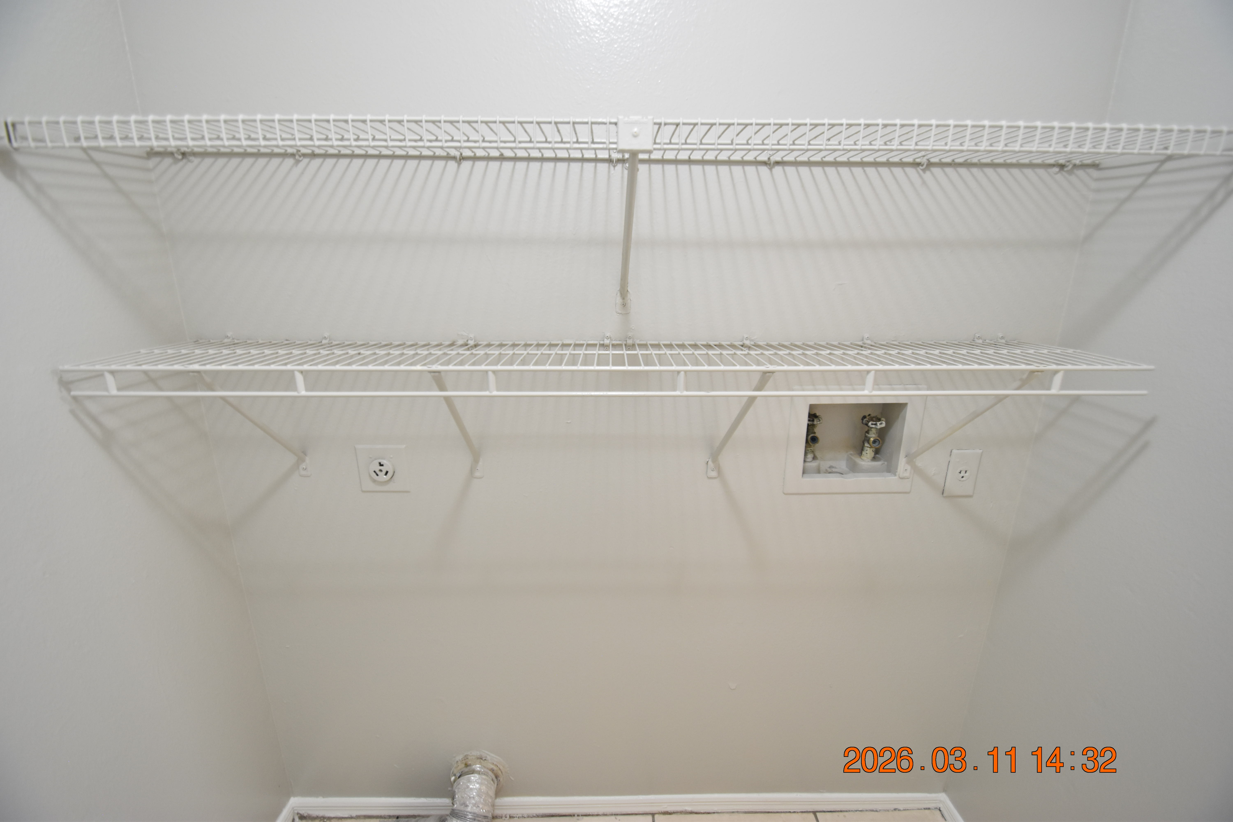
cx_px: 616
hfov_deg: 100.4
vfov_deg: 77.3
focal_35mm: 15
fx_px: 514
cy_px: 411
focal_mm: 10
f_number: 3.5
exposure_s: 1/20
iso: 800
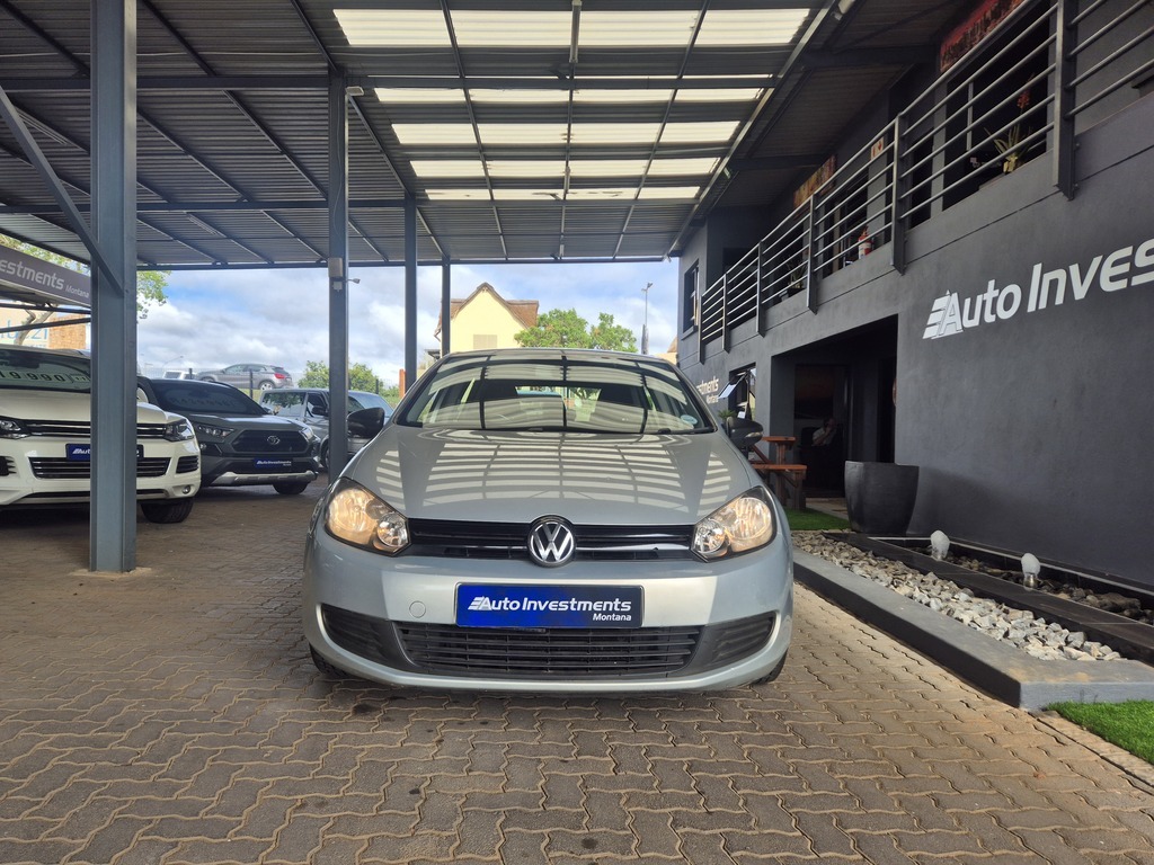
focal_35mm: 23
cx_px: 577
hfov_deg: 73.9
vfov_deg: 58.9
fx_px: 767
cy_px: 432
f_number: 1.8
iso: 25
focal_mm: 5.4
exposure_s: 1/850
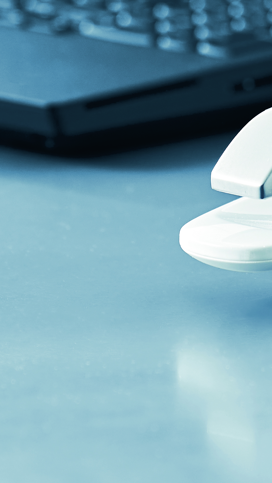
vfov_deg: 4.8
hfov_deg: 2.7
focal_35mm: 451
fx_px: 5781
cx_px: 233
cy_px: -210
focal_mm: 85
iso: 125
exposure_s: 1/100
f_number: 2.8
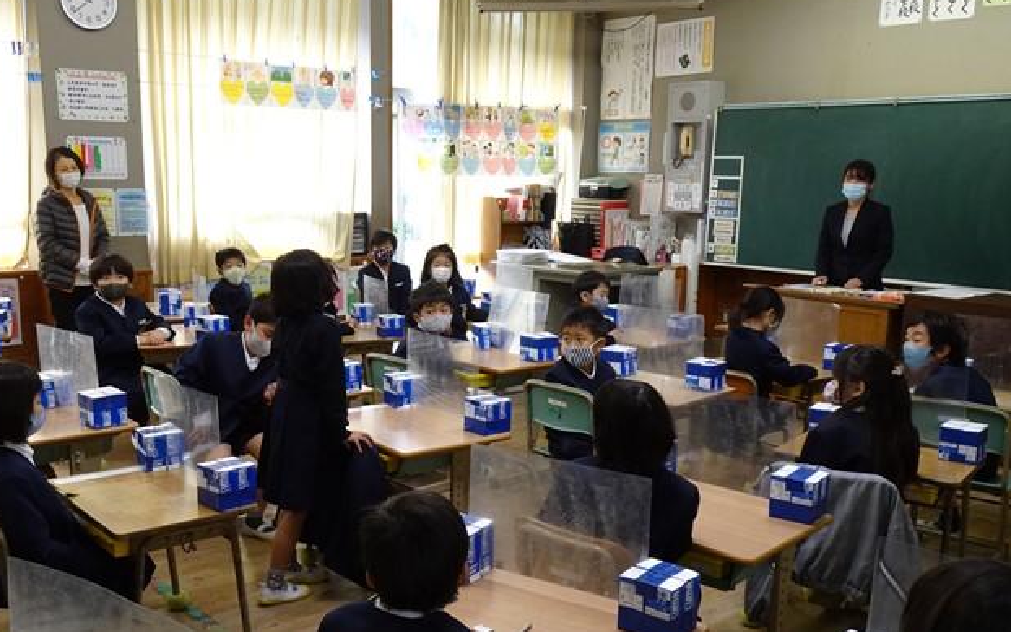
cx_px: 496
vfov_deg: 35.3
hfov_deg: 54.0
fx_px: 992
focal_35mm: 36
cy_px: 367
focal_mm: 5.57
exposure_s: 1/40
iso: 400
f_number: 4
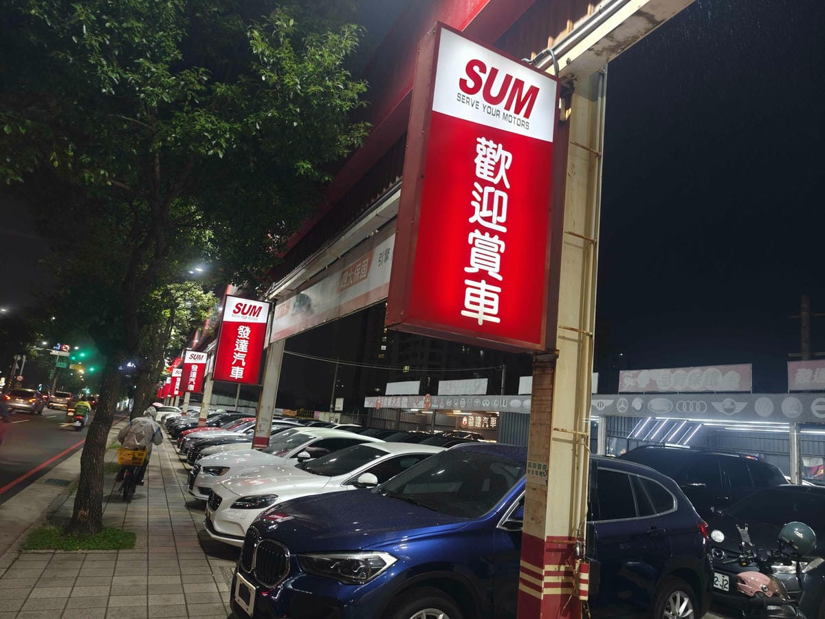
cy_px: 310
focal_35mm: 23
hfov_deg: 73.9
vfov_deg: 58.9
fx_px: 548
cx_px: 412
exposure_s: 1/60
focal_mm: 8.72
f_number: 1.63
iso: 640
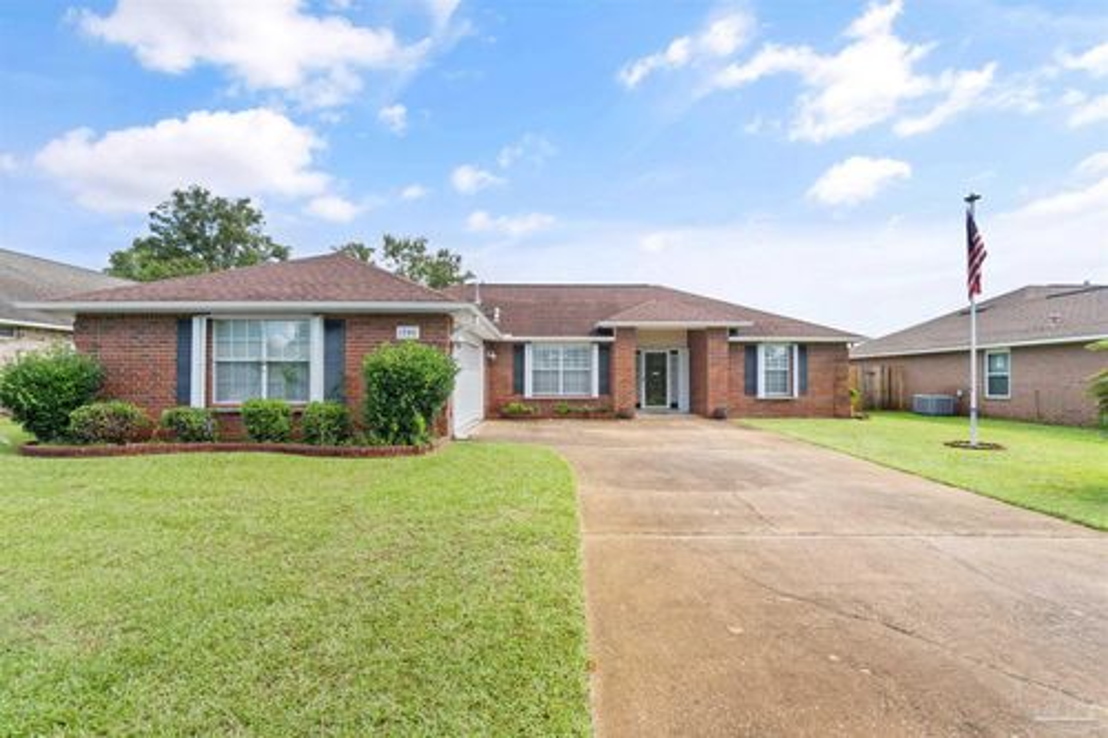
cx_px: 554
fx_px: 461
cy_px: 369
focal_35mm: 15
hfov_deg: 100.4
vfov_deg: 77.3
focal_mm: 10
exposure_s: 1/13
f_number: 9
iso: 100
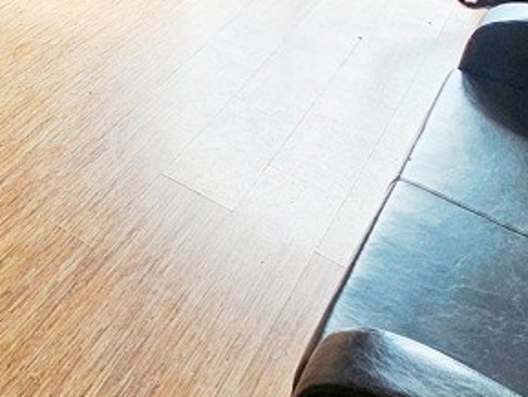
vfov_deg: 26.0
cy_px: -143
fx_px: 702
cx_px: -181
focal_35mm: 46
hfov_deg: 30.8
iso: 32
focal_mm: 1.7
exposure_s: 1/50
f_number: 2.2
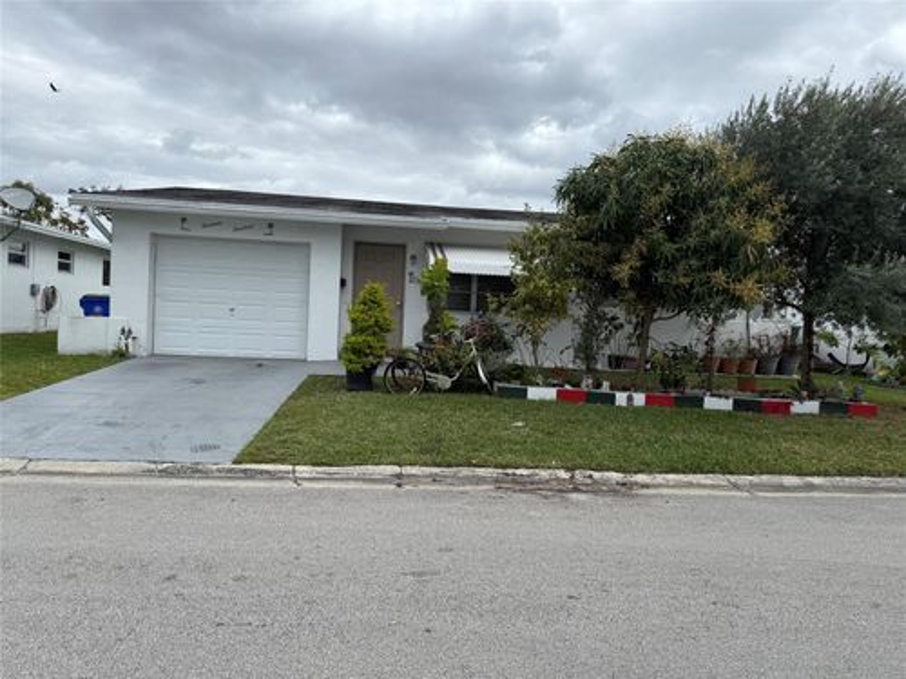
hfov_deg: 71.6
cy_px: 340
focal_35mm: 24
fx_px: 628
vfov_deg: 56.8
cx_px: 453
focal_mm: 6.76
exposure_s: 1/2053
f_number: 1.78
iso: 80
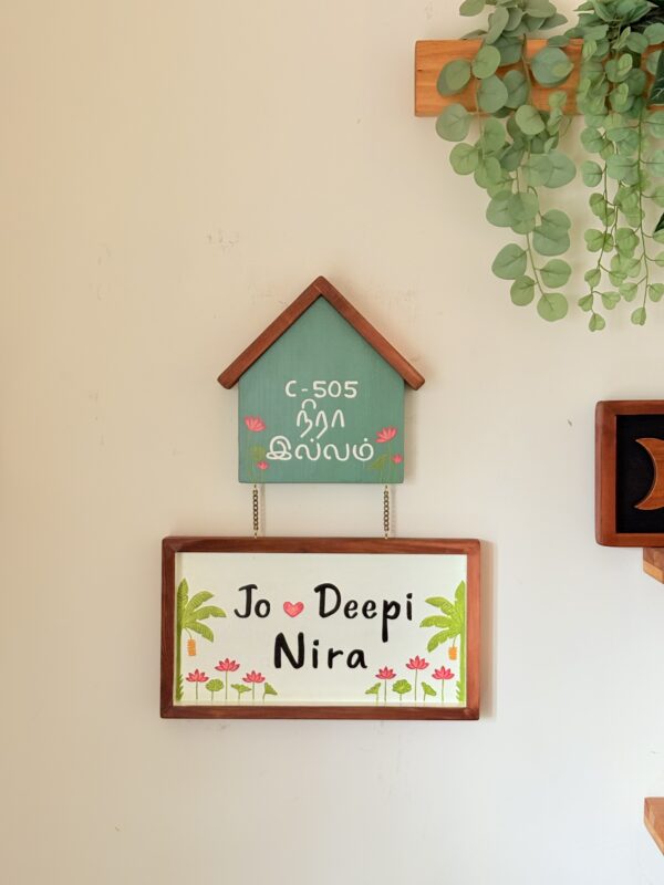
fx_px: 1330
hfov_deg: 28.0
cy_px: 442
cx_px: 332
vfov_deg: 36.8
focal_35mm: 52
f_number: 1.6
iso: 100
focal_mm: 5.96
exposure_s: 1/146
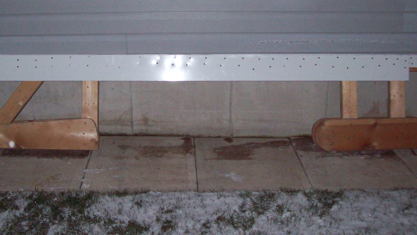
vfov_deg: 23.9
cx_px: 188
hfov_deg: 41.3
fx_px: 553
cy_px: 82
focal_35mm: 50
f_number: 2.7
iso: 200
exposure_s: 1/64
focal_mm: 6
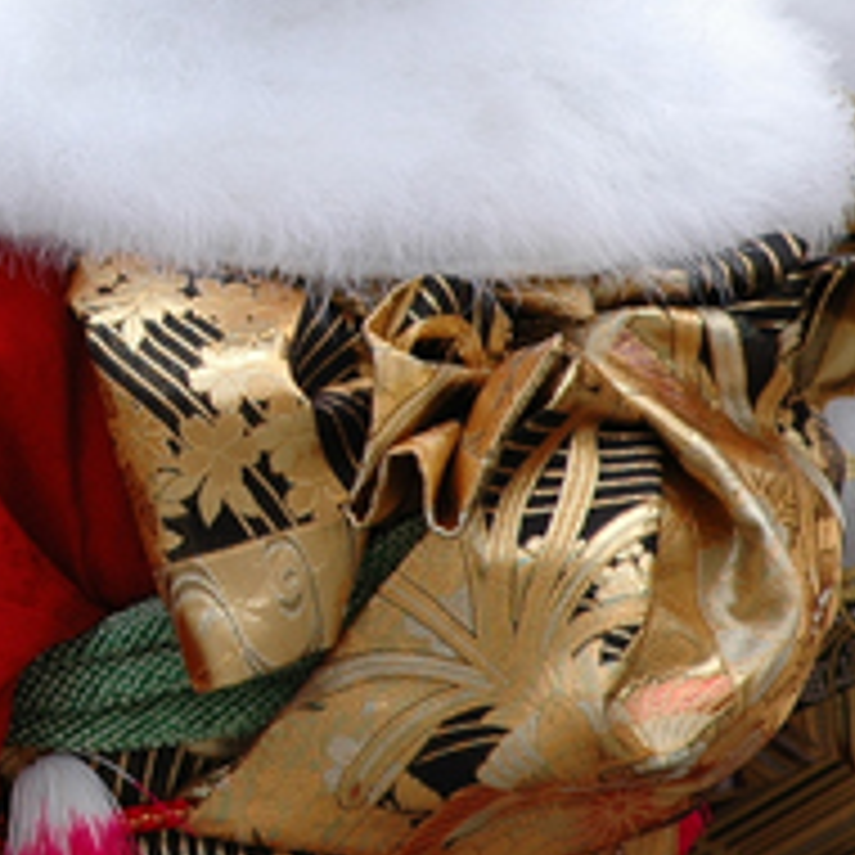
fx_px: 11530
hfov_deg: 4.2
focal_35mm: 413
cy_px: 270
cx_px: -277
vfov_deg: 4.2
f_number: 4
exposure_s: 1/640
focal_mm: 85
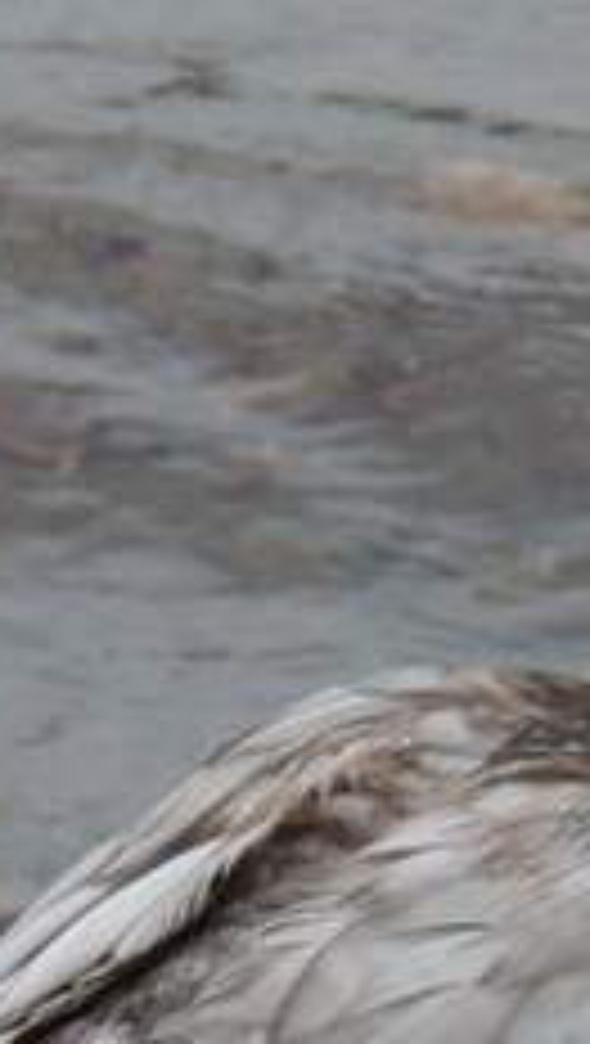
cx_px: -779
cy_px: 1476
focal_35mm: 1501
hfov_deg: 0.8
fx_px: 41625
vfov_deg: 1.4
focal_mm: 44.5
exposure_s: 1/500
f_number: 4.7
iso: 250
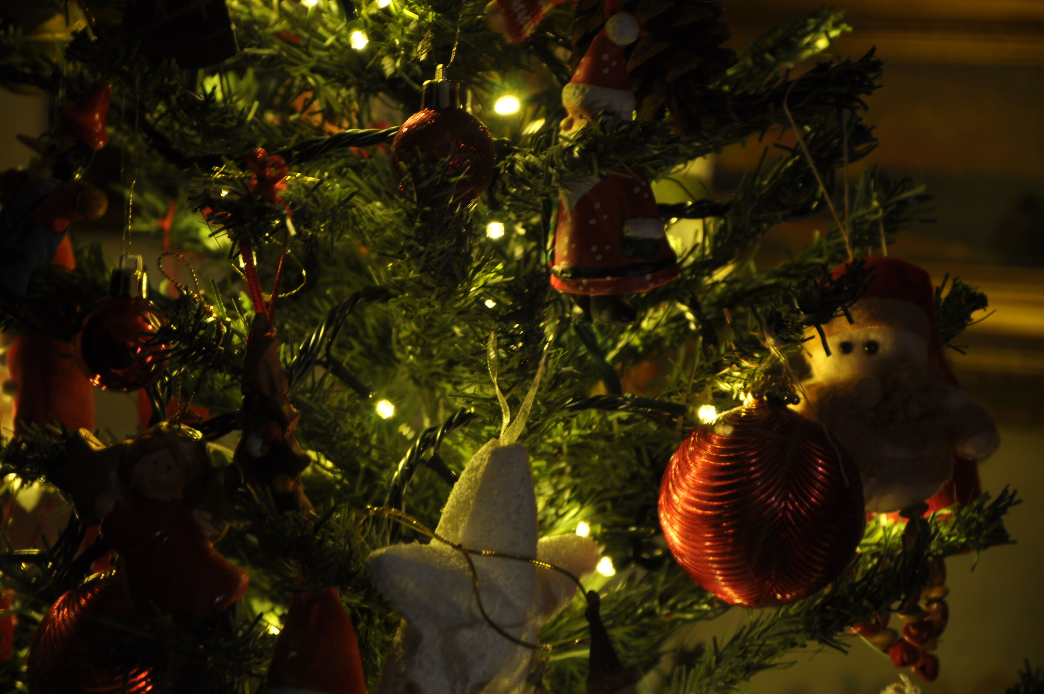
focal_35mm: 158
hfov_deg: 13.1
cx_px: 522
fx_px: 4562
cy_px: 347
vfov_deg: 8.7
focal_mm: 105
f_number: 5.6
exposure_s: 1/1.3
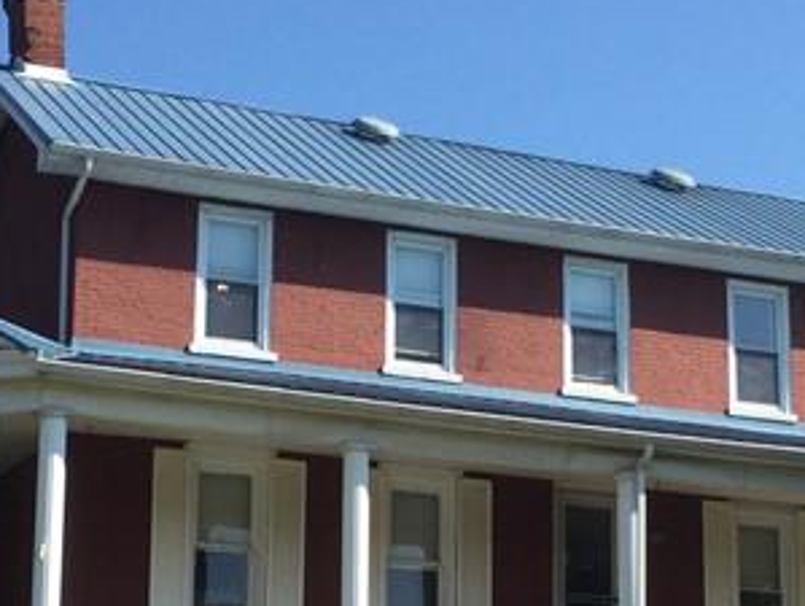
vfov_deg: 13.9
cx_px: 398
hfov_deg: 18.5
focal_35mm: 106
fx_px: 2468
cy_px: 458
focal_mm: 3.3
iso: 25
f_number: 2.4
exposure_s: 1/840
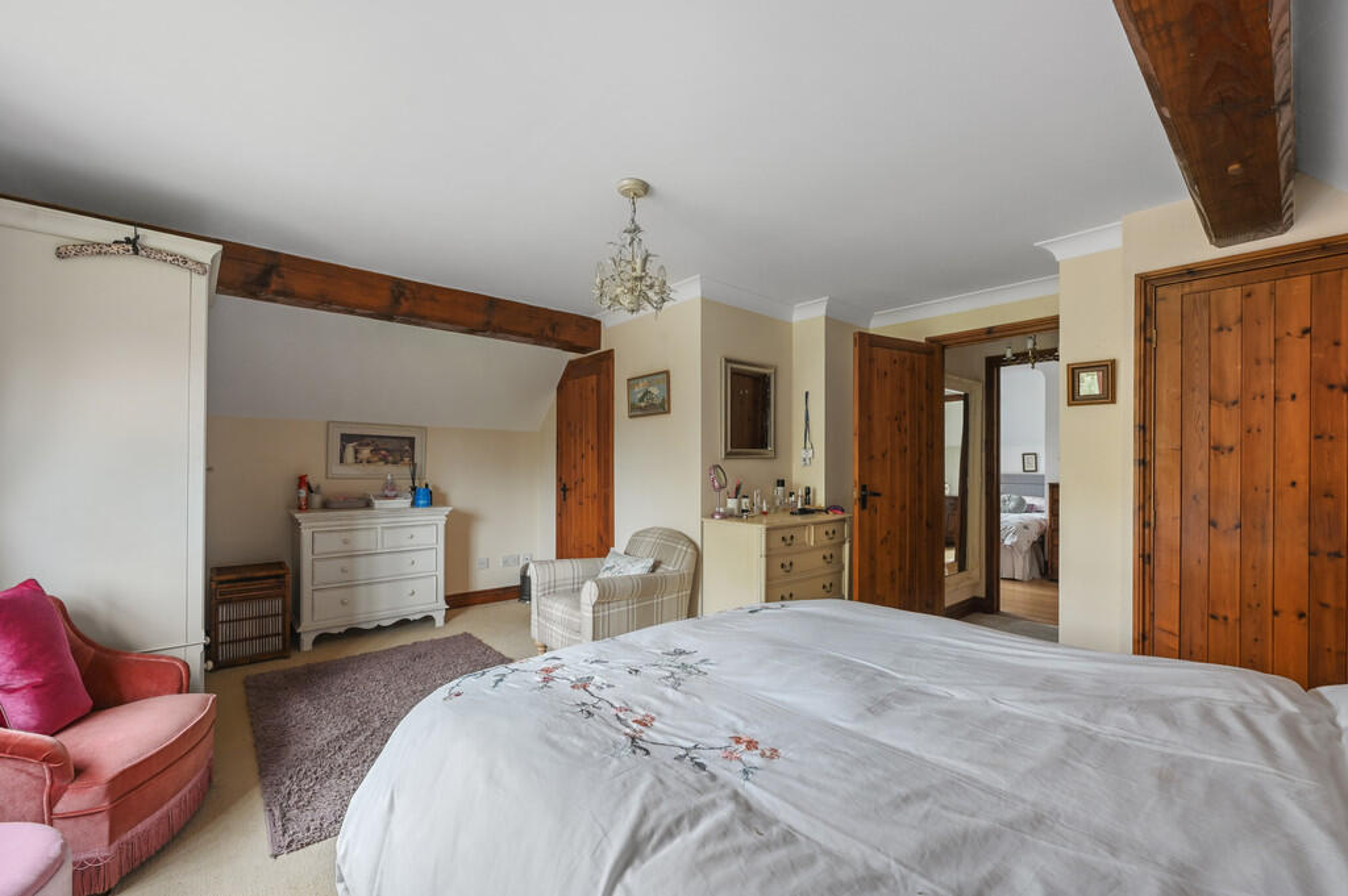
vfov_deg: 81.1
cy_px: 448
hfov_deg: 104.3
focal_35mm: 14
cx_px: 674
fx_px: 524
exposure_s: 1/1.25
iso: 400
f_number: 8
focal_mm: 14
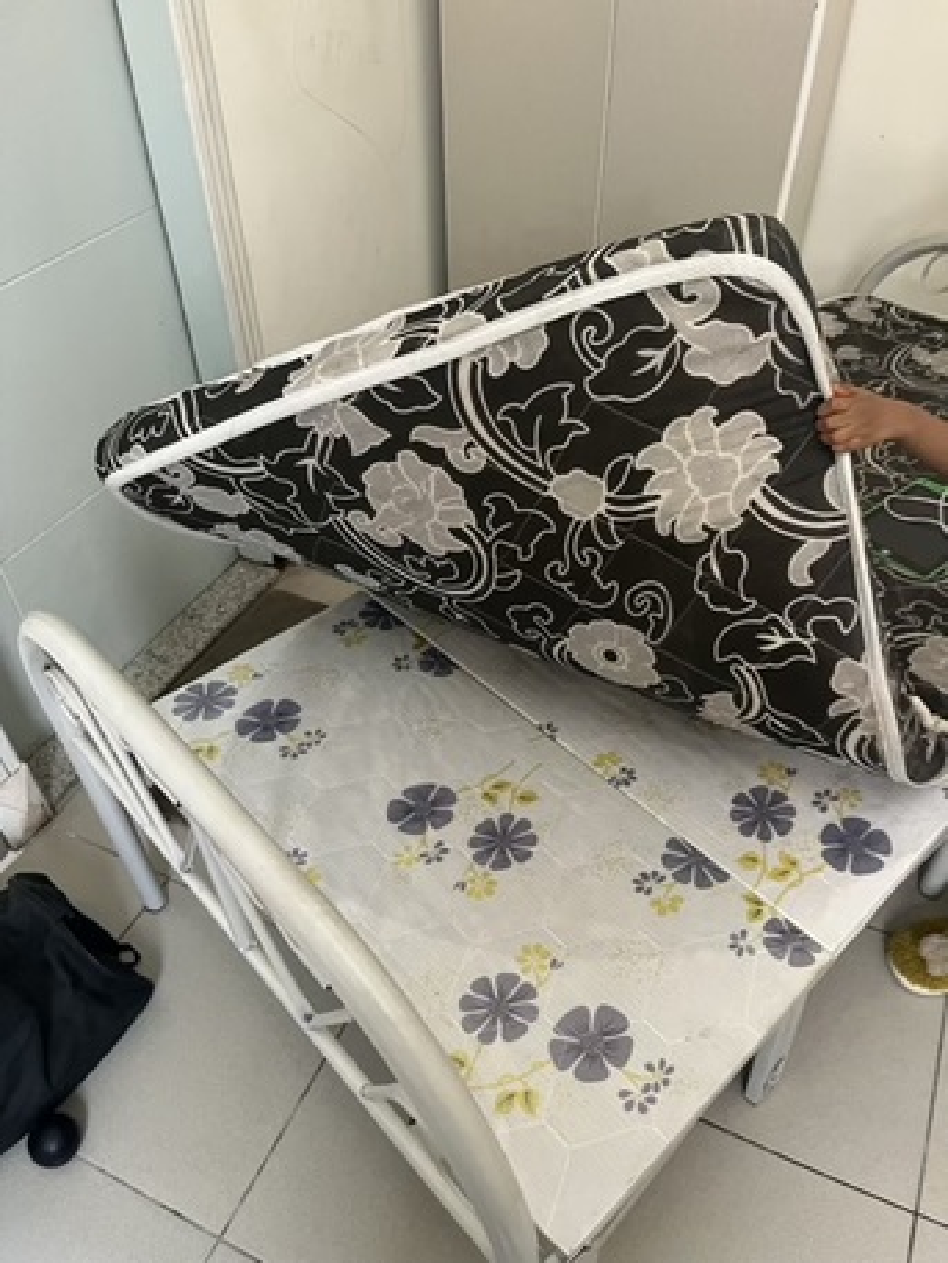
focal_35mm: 26
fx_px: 949
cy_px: 632
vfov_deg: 67.3
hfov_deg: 53.1
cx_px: 474
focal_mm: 5.1
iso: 400
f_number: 1.6
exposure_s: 1/60
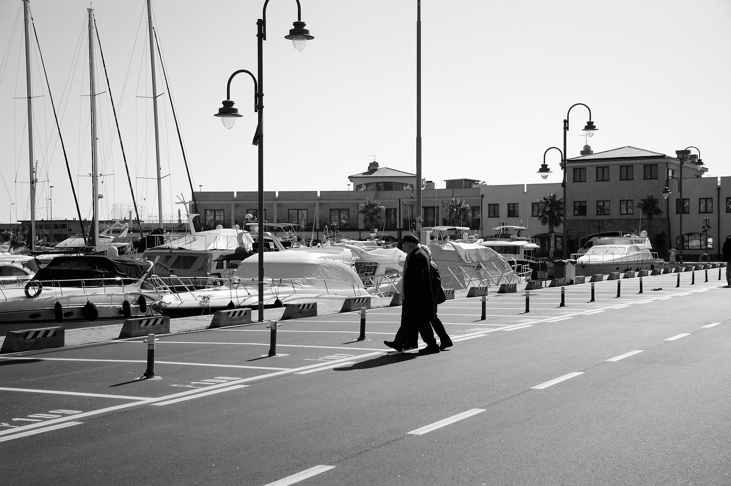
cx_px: 366
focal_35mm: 51
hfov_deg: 38.9
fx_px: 1035
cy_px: 243
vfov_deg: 26.4
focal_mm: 34
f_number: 4.8
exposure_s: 1/2500
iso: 250
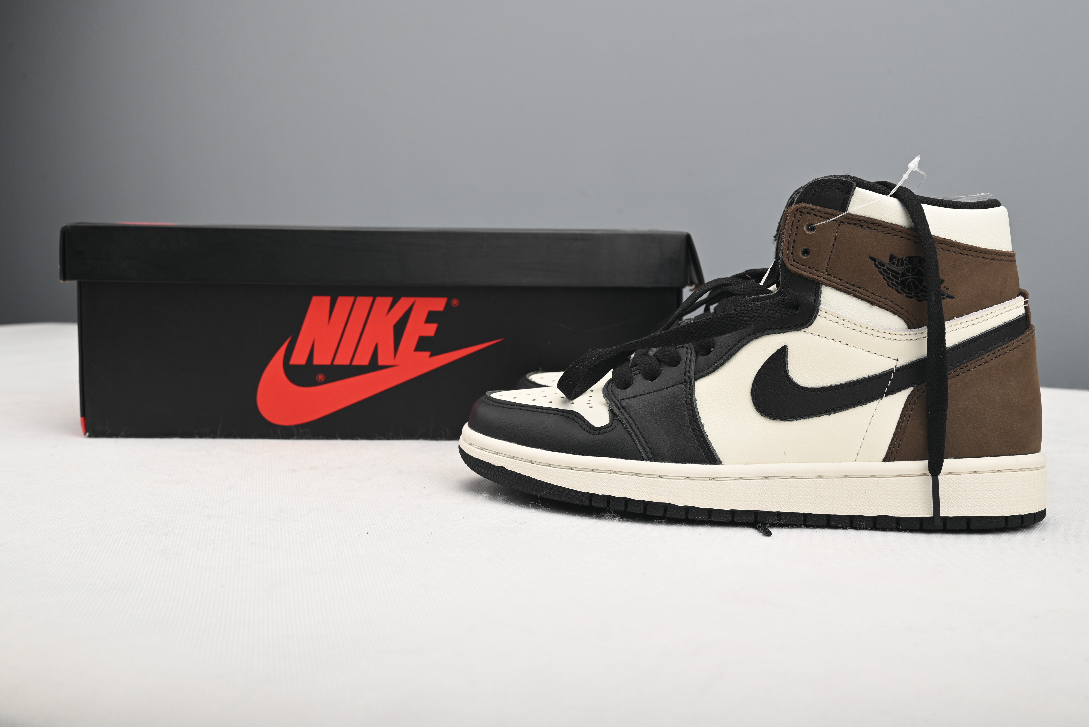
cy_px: 364
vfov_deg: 32.7
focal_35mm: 41
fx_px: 1241
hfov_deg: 47.4
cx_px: 544
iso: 100
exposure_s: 1/200
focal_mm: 41
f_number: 11
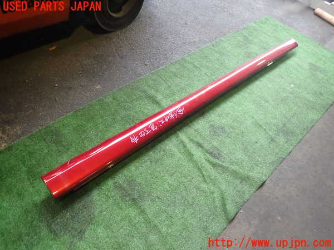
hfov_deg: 69.4
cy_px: 125
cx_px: 167
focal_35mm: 25
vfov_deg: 54.9
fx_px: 241
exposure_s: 1/50
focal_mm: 4.5
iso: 200
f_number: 2
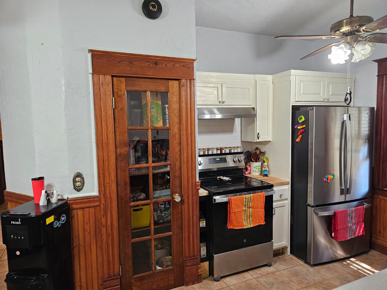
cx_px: 194
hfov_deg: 73.9
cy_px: 145
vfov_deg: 58.9
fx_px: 257
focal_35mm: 23
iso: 320
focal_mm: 6.3
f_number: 1.7
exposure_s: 1/120
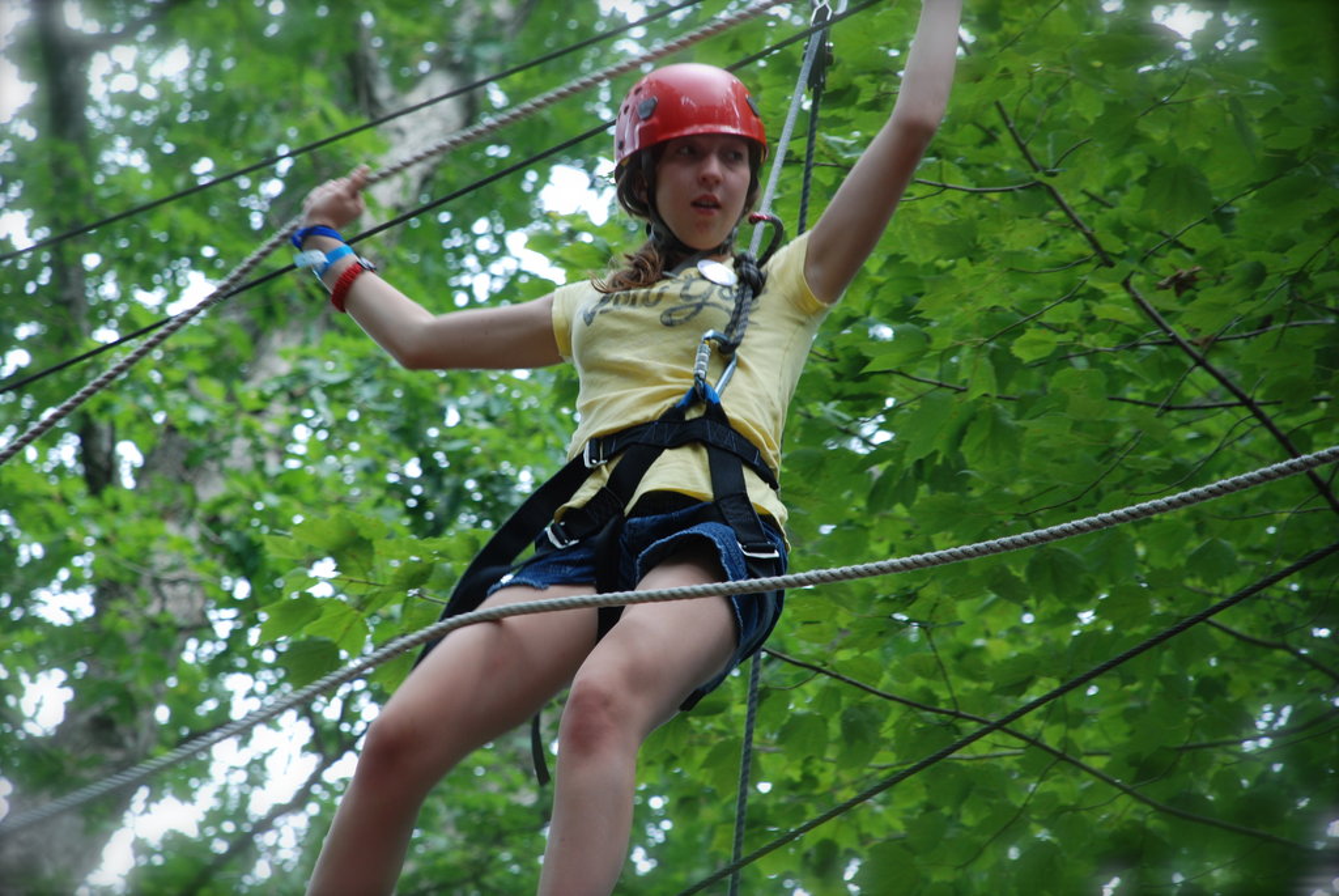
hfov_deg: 10.1
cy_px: 448
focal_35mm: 202
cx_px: 670
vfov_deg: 6.8
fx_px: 7539
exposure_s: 1/80
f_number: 5.6
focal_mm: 135
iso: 200
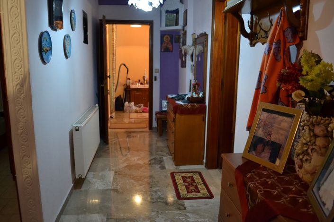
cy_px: 111
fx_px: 250
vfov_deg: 47.9
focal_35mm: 27
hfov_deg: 67.4
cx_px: 167
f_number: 3.5
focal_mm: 18
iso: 2500
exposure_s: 1/60
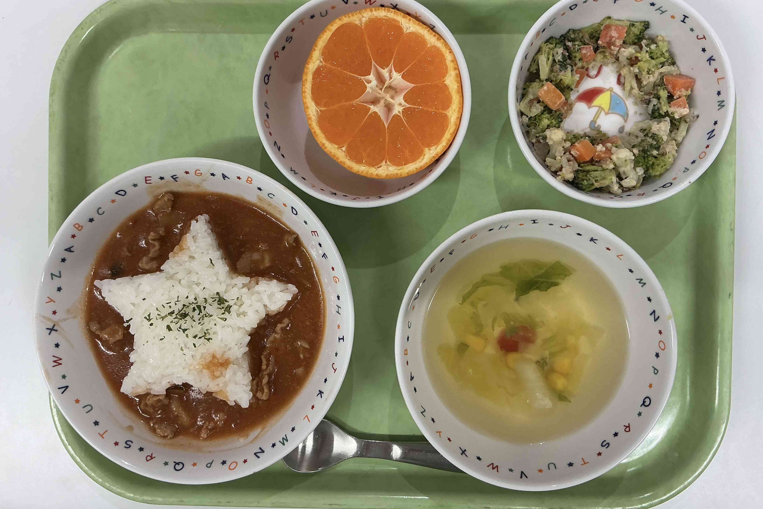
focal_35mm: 31
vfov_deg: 42.3
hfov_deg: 60.3
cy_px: 239
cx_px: 386
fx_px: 657
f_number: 1.8
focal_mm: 3
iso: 40
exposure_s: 1/60
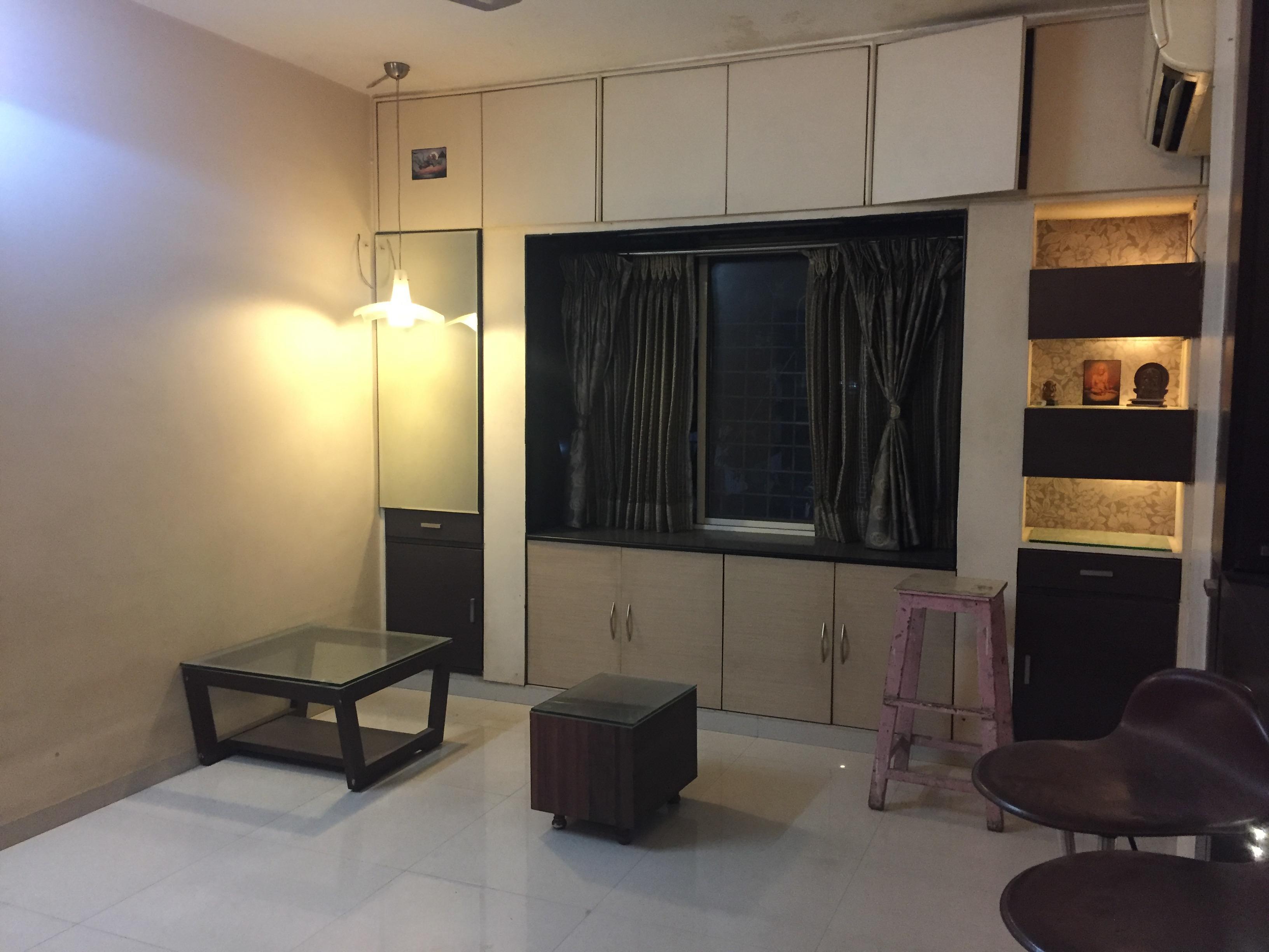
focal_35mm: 29
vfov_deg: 48.2
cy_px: 476
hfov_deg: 61.7
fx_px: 1063
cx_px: 634
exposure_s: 1/33
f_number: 2.2
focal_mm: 4.15
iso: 250
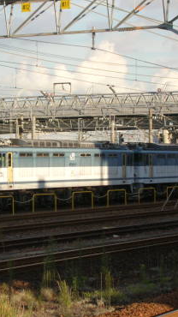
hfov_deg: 9.0
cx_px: 45
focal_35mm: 134
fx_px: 1125
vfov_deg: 16.0
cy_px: 159
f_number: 4.5
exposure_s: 1/617
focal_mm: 15.2
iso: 100
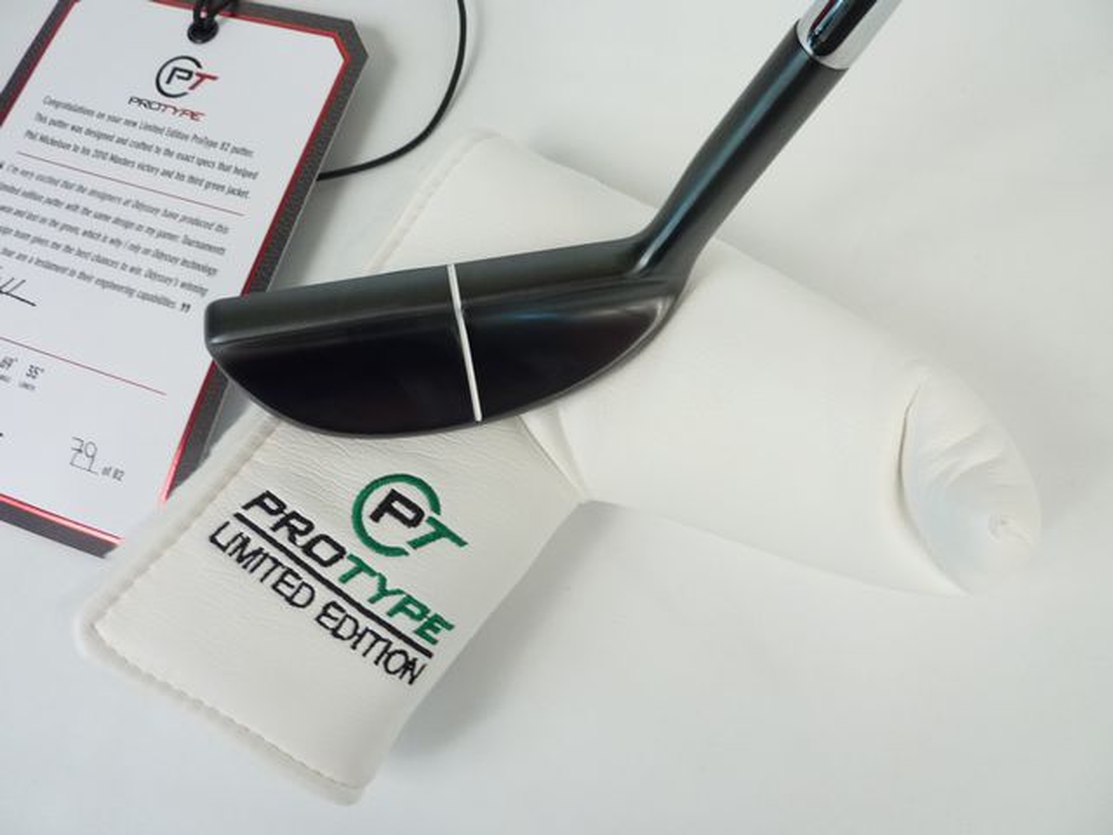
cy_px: 418
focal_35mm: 25
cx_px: 556
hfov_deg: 69.4
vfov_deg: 54.9
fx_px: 804
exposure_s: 1/30
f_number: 3.3
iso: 160
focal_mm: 4.1
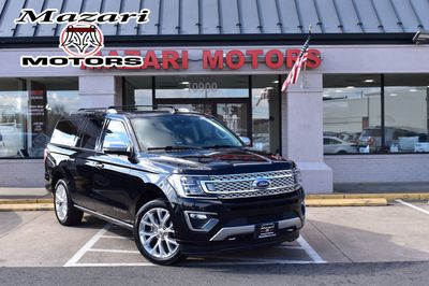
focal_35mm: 48
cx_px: 214
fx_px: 572
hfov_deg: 41.1
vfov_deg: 28.0
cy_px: 143
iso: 400
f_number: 10
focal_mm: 32
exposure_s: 1/250
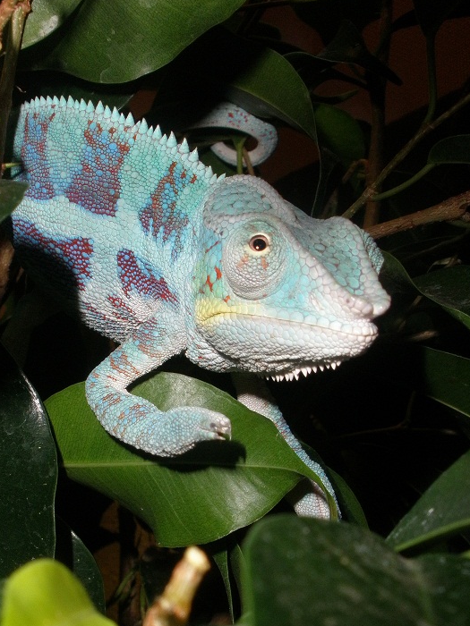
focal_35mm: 51
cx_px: 158
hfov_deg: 28.4
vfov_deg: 37.1
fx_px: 923
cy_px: 410
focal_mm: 6.3
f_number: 5.6
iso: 160
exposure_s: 1/30
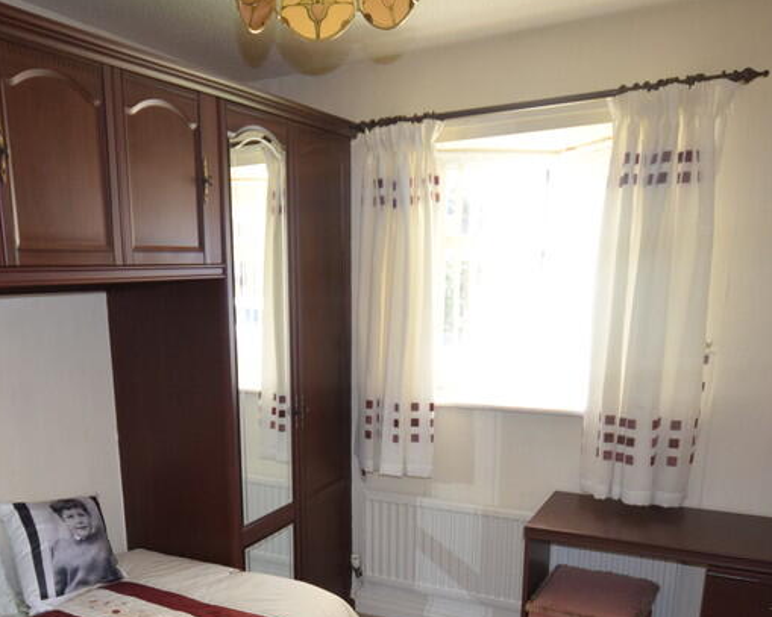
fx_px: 777
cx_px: 276
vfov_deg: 41.8
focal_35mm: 34
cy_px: 475
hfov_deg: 52.1
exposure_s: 1/125
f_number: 5.6
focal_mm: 12
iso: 800
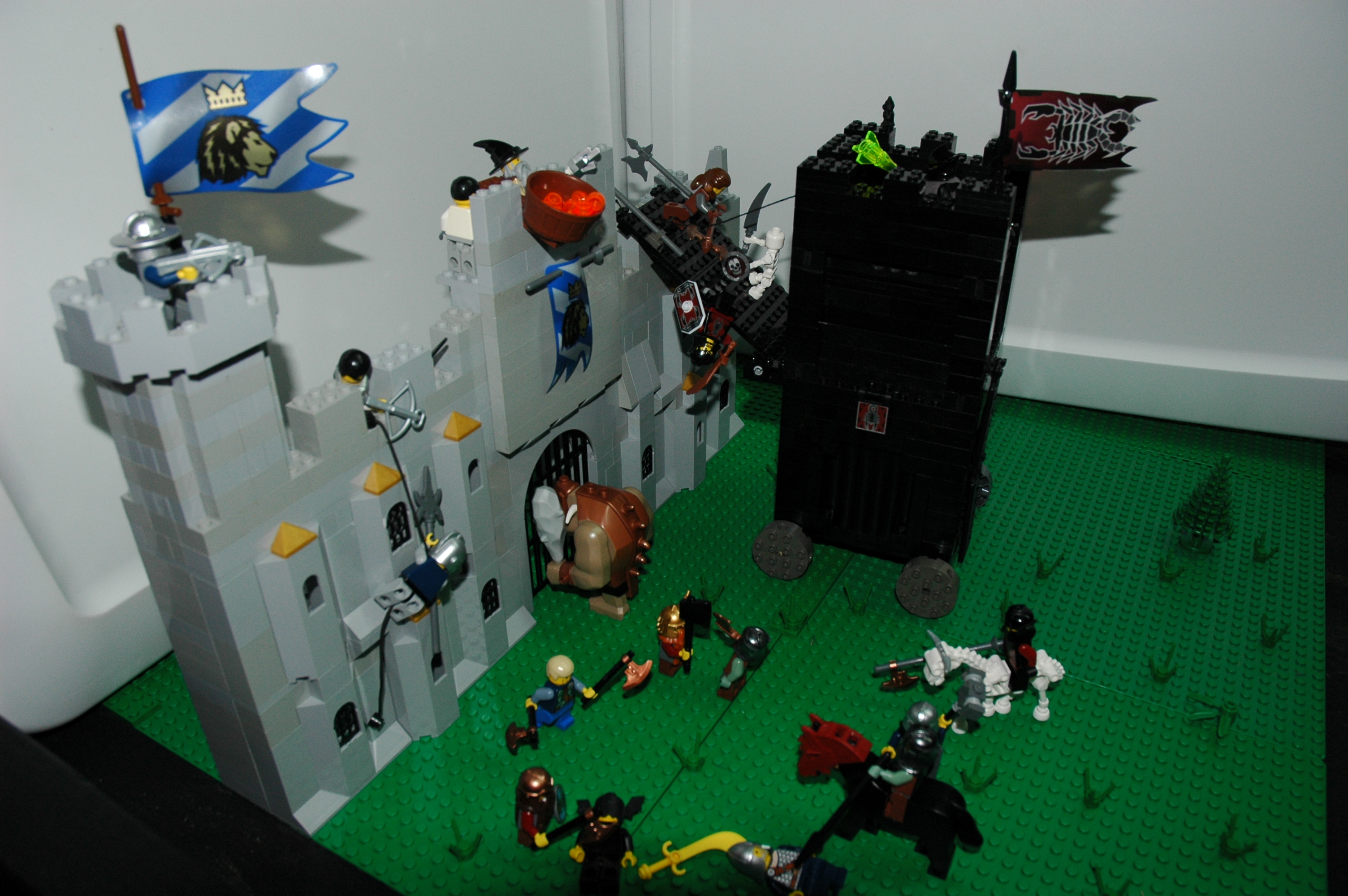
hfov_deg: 67.4
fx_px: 1010
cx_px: 674
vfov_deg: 47.8
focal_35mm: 27
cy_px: 448
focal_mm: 18
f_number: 7.1
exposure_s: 1/125
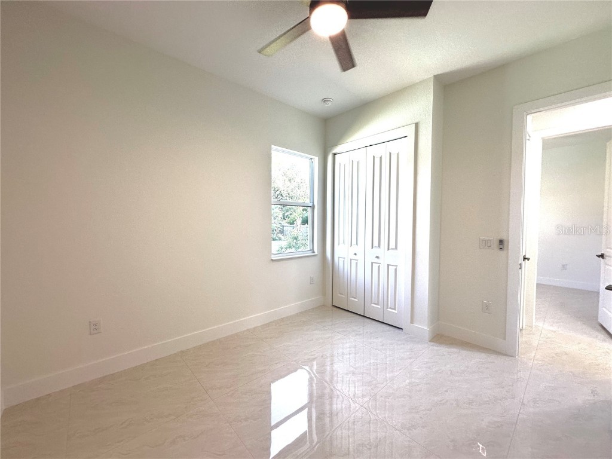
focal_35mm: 14
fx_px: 248
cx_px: 306
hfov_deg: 102.1
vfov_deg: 85.7
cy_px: 230
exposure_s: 1/120
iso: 80
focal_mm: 2.22
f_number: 2.2
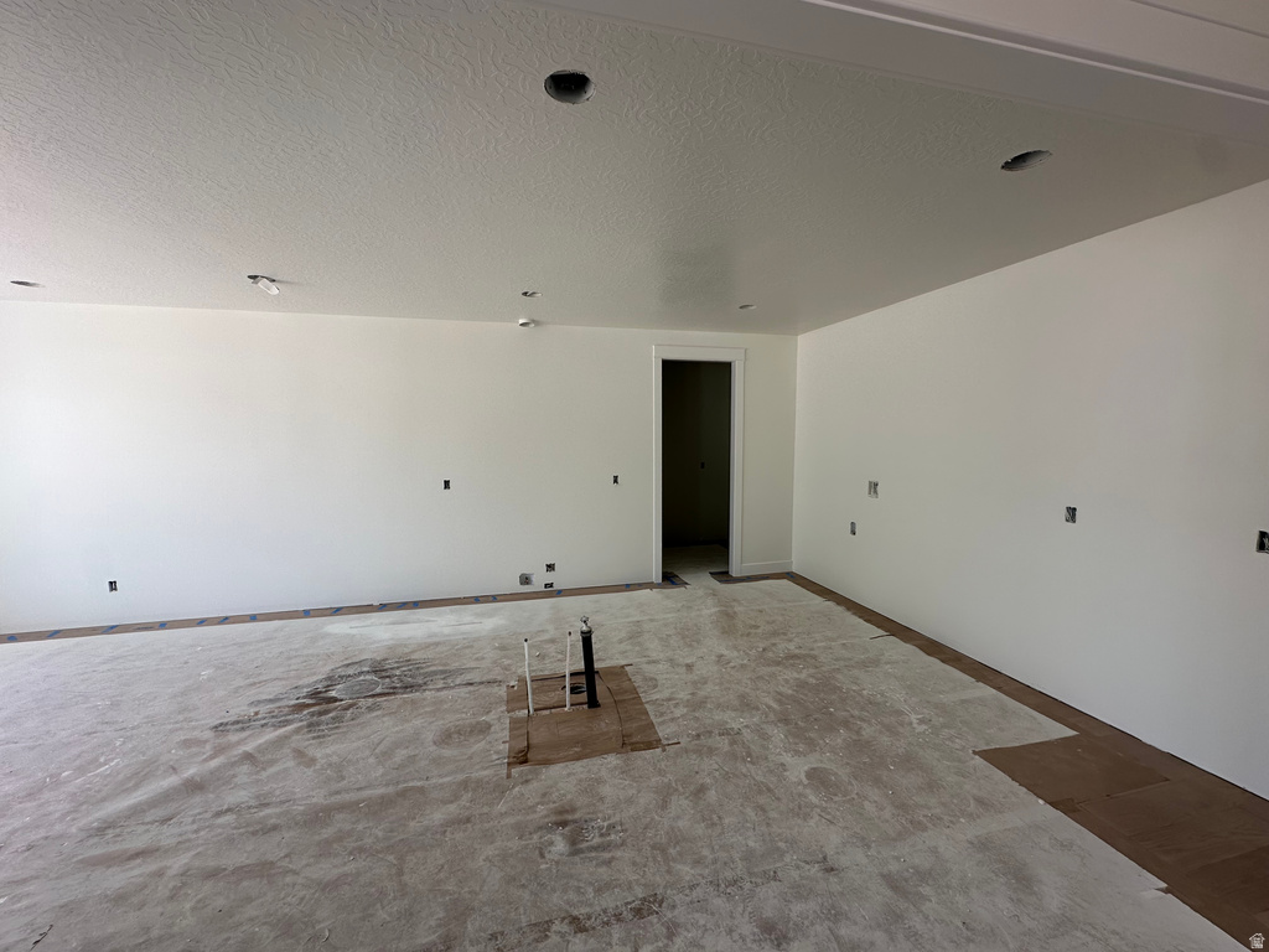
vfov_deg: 85.7
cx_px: 634
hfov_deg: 102.1
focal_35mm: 14
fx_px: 513
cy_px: 476
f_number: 2.2
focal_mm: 2.22
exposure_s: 1/170
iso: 40
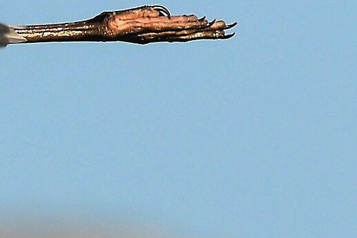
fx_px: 27695
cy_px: 144
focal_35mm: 2793
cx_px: -432
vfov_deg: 0.5
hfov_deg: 0.7
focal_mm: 600
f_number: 8
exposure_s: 1/1600
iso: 200
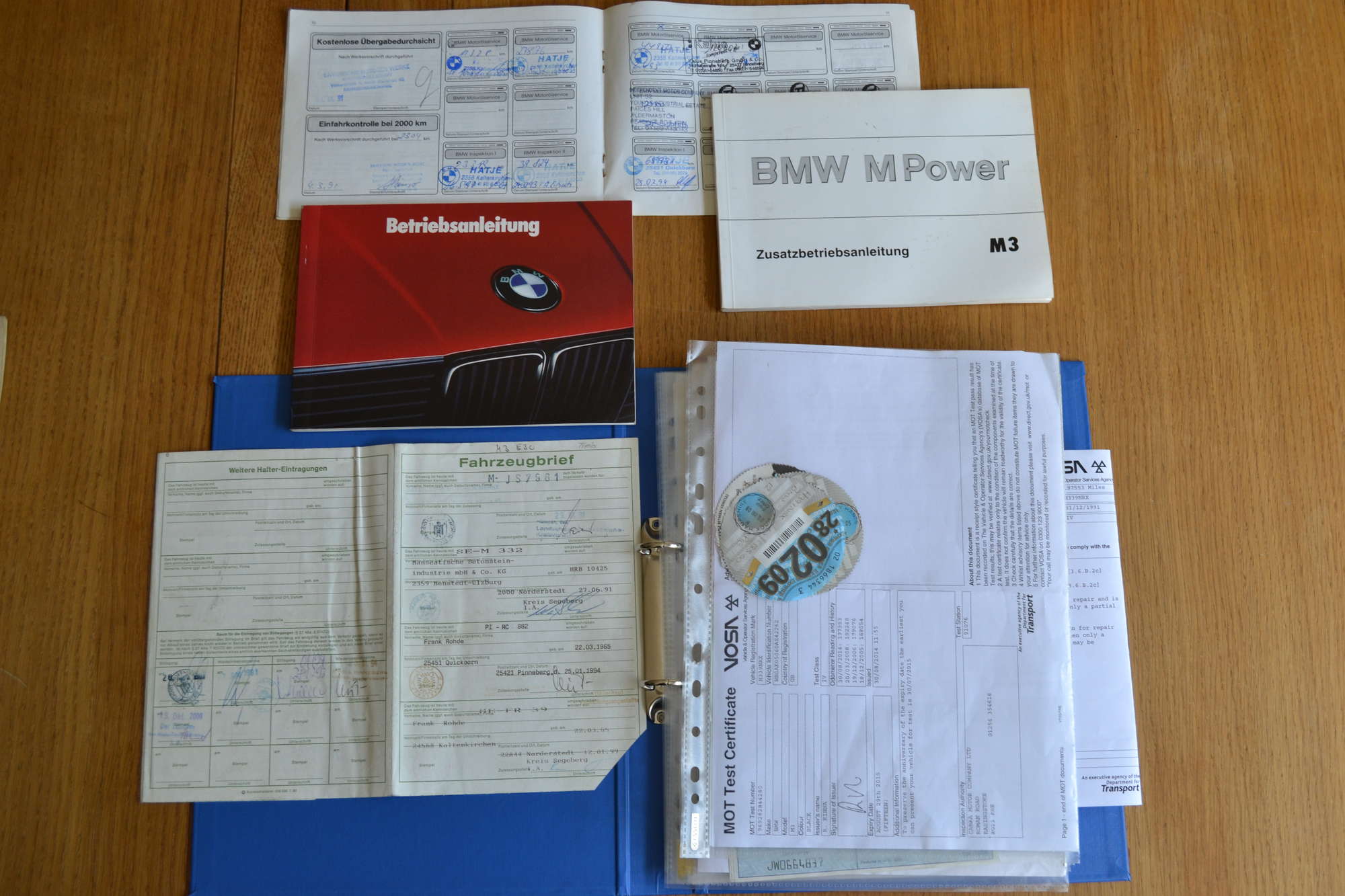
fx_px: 1457
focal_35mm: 39
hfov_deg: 49.6
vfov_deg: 34.2
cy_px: 448
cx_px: 672
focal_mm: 26
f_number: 5.6
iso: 400
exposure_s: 1/60
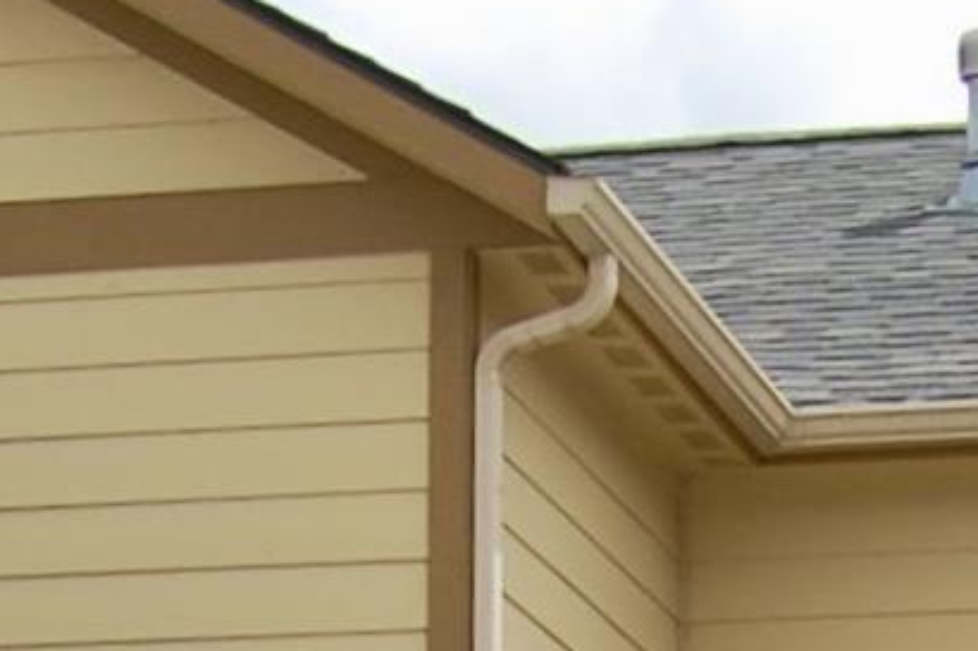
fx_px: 5241
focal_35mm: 193
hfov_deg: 10.7
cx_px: 546
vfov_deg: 6.7
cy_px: 1566
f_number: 9
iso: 200
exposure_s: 1/320
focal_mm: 20
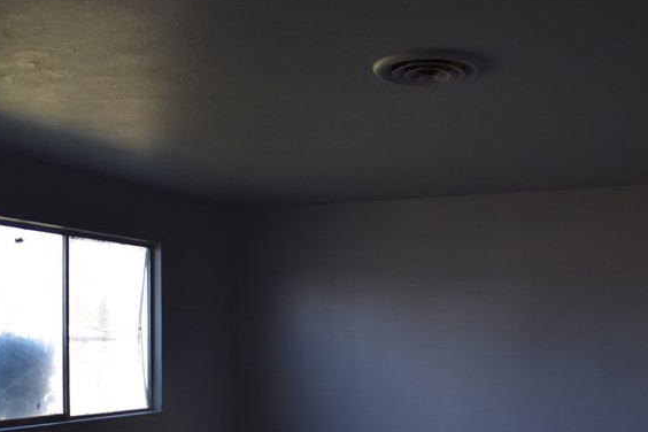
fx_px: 882
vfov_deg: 26.7
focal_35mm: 49
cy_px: 375
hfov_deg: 40.0
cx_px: 410
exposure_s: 1/250
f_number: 3.5
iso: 500
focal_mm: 18
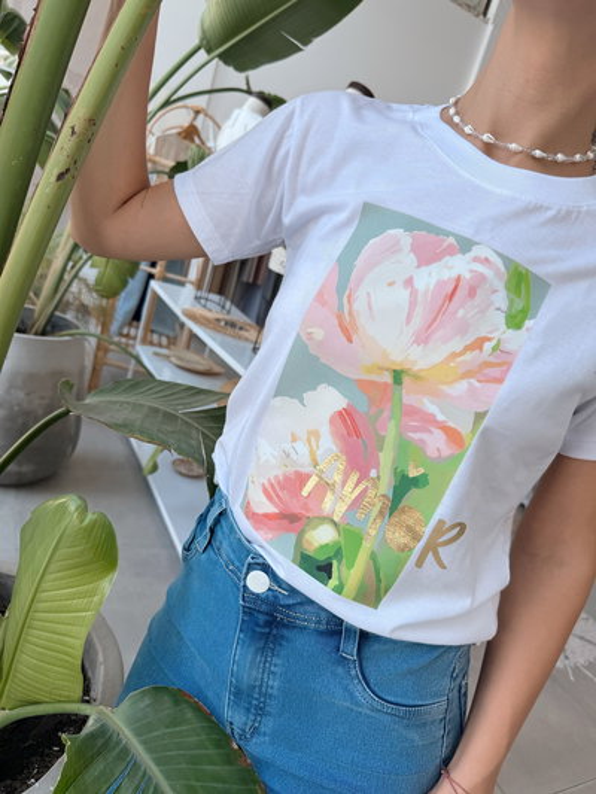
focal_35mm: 24
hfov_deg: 56.8
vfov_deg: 71.6
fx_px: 551
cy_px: 397
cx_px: 298
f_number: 1.78
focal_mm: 6.76
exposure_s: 1/312
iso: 80
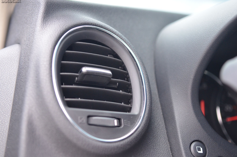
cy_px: 79
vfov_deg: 25.2
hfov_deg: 37.3
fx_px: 352
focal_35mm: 54
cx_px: 120
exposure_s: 1/250
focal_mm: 35
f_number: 2.8
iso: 1600
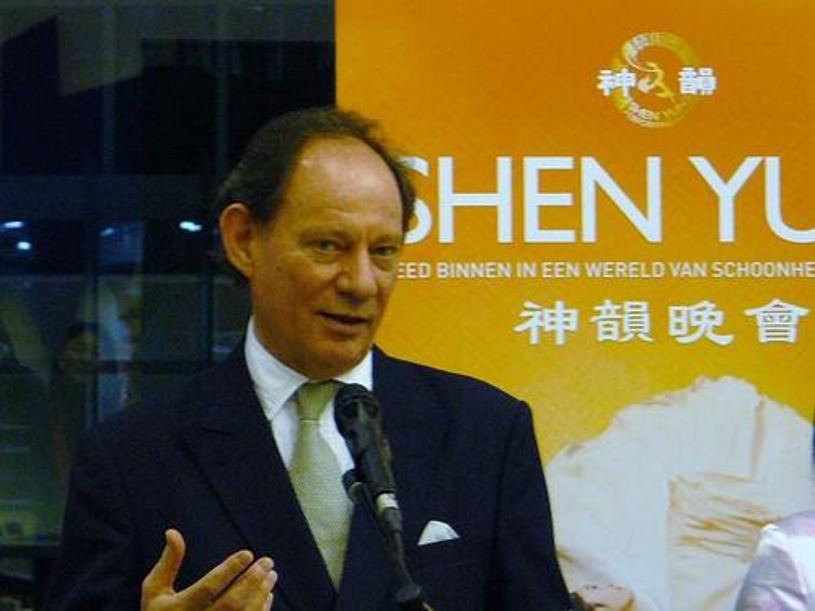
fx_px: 5086
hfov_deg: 9.2
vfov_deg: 6.9
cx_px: 408
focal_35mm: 216
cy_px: 306
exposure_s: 1/13
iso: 200
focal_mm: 24.1
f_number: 3.3
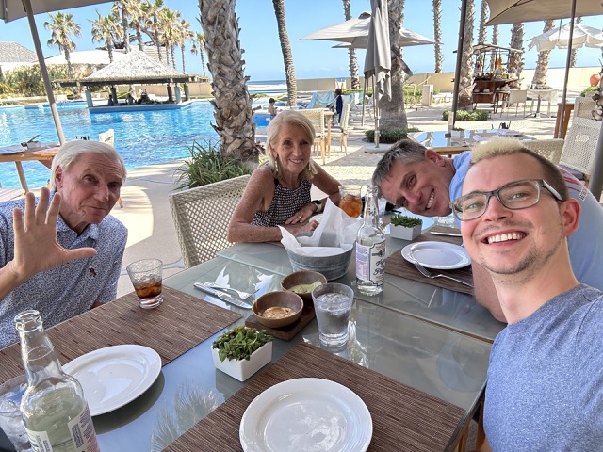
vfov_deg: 58.9
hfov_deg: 73.9
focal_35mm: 23
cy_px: 226
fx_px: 401
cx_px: 302
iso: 25
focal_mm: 2.69
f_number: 1.9
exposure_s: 1/195
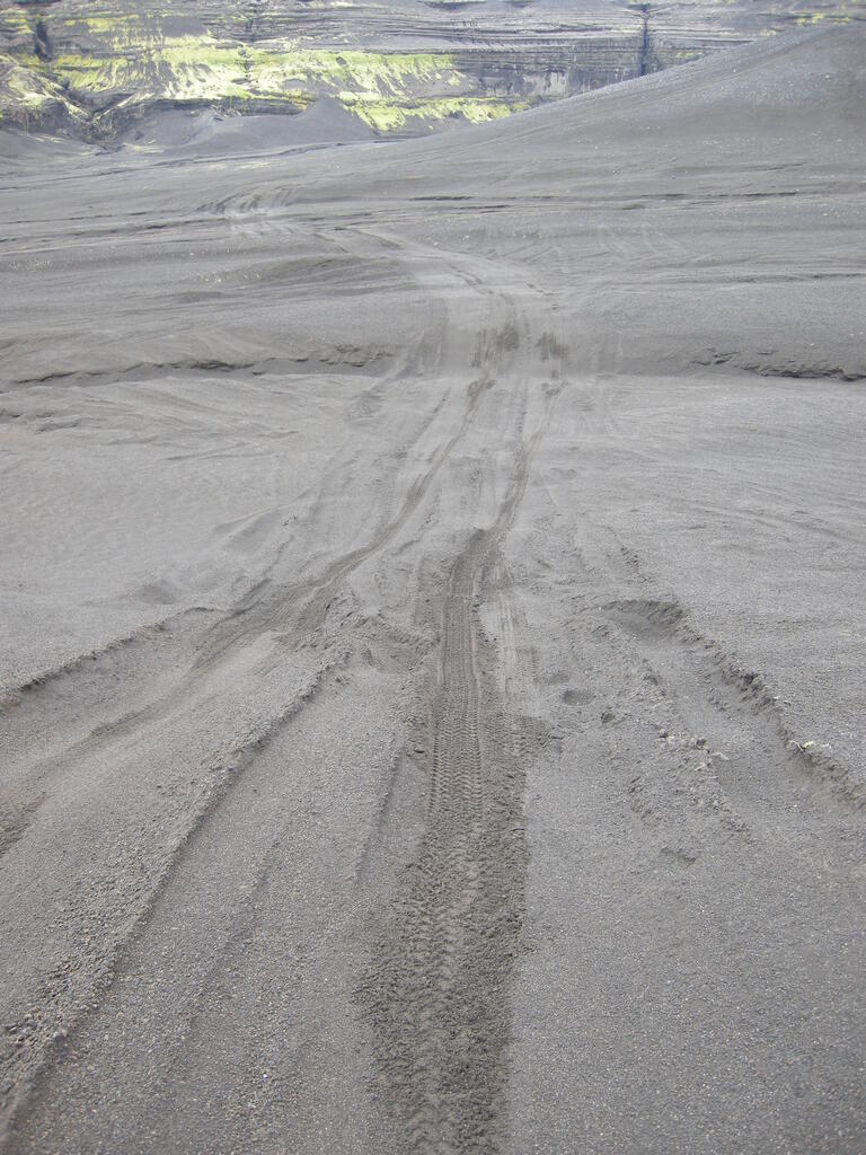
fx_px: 1167
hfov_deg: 40.7
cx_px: 433
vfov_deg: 52.6
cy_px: 578
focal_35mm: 35
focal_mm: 7.5
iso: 100
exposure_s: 1/65.6
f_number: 2.7
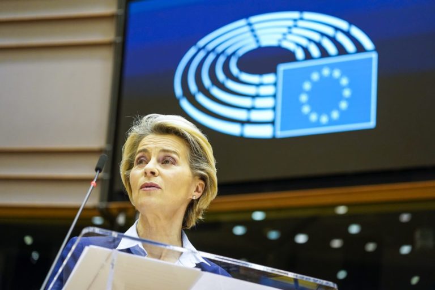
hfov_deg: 20.4
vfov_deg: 13.7
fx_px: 1208
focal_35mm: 100
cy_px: 145
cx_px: 218
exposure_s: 1/250
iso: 3200
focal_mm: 100
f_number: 4.5
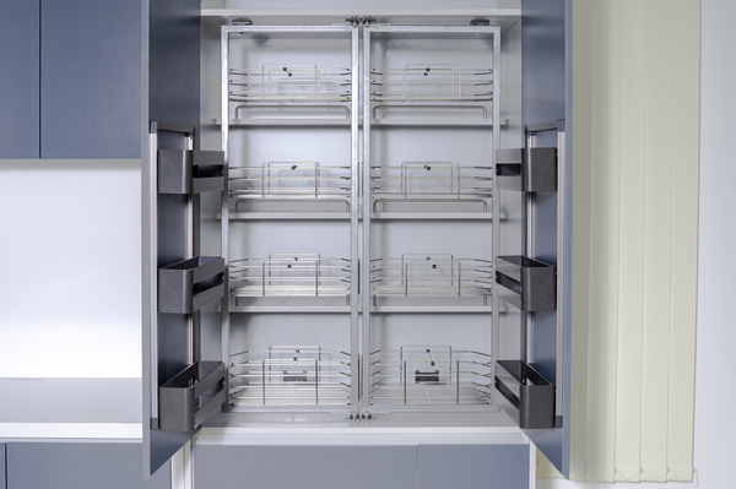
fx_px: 1021
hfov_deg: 39.6
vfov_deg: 26.9
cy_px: 244
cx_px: 368
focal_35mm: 50
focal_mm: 50
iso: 250
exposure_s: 1/100
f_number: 9
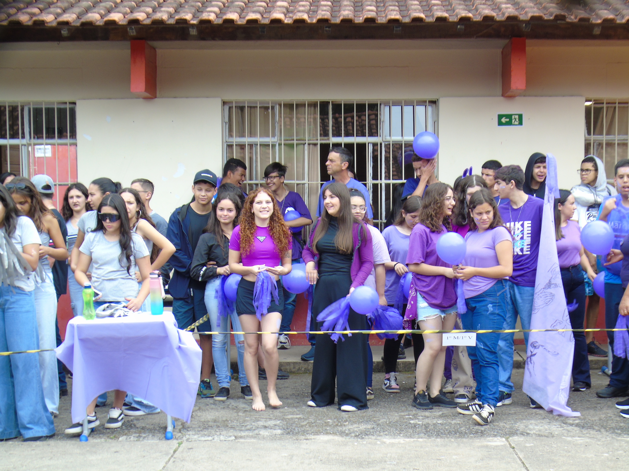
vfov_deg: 20.7
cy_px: 236
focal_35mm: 71
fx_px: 1290
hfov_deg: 27.4
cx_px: 314
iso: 80
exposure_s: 1/80
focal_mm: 13
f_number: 4.7
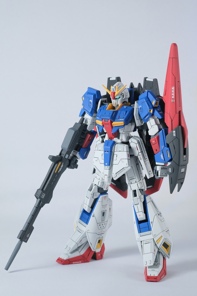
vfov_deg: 22.6
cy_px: 148
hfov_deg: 15.2
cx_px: 98
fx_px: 739
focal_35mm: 90
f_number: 8
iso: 800
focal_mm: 60
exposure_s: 1/250
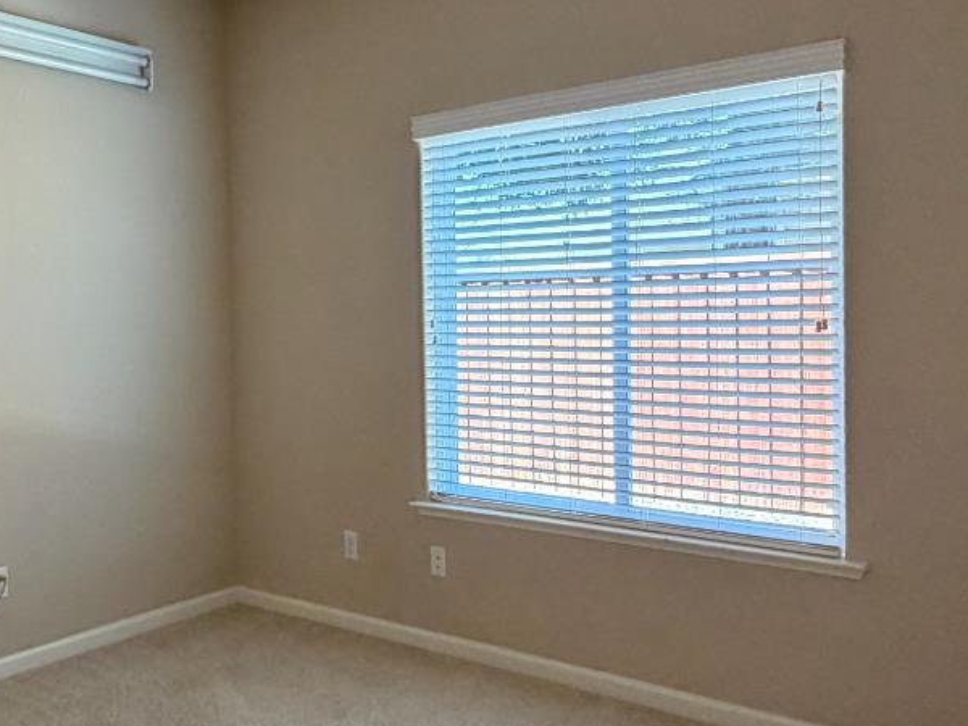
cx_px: 376
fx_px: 979
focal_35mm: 35
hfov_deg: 52.2
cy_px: 338
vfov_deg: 40.7
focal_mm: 2.22
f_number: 2.2
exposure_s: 1/60
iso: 400
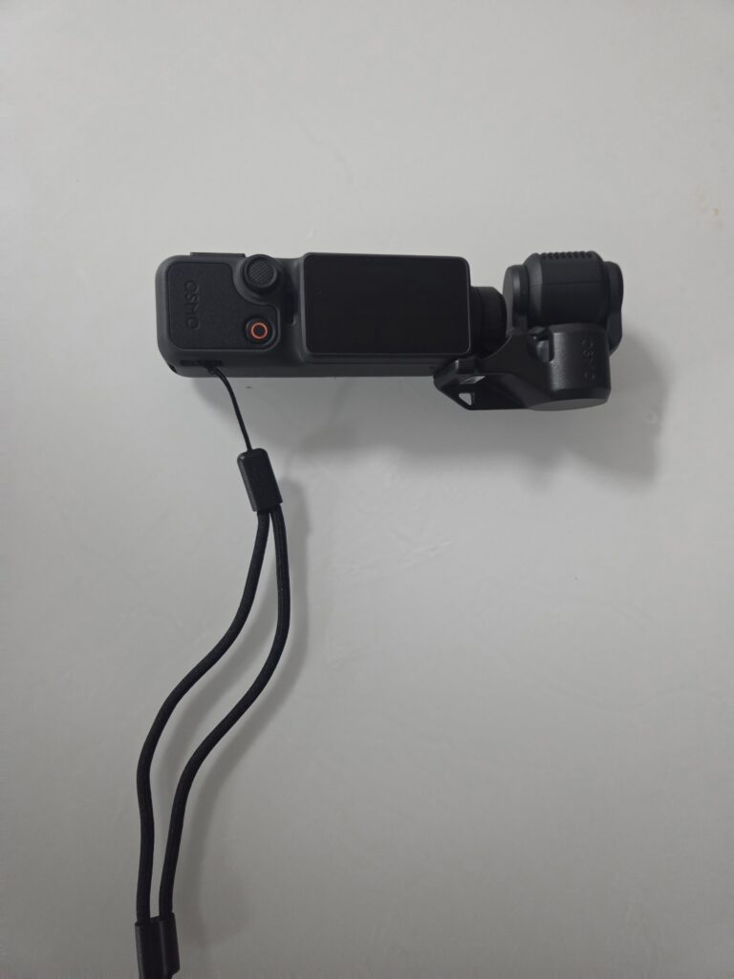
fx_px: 650
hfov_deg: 58.9
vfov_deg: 73.9
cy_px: 490
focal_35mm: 23
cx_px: 367
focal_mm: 5.4
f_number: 1.8
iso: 1000
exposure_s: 1/120
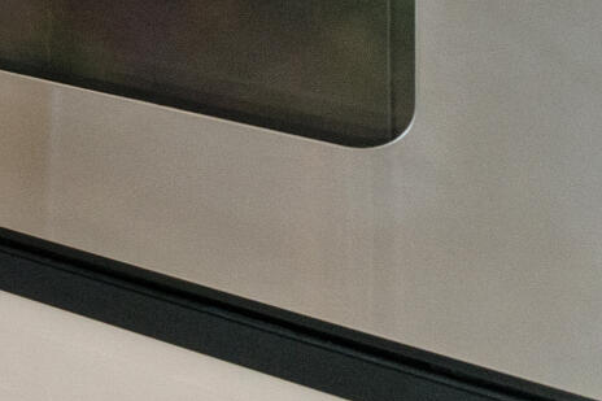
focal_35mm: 97
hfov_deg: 13.1
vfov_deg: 12.5
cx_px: -981
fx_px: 1621
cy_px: -395
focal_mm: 10
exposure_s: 1/60
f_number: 7.1
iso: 2500
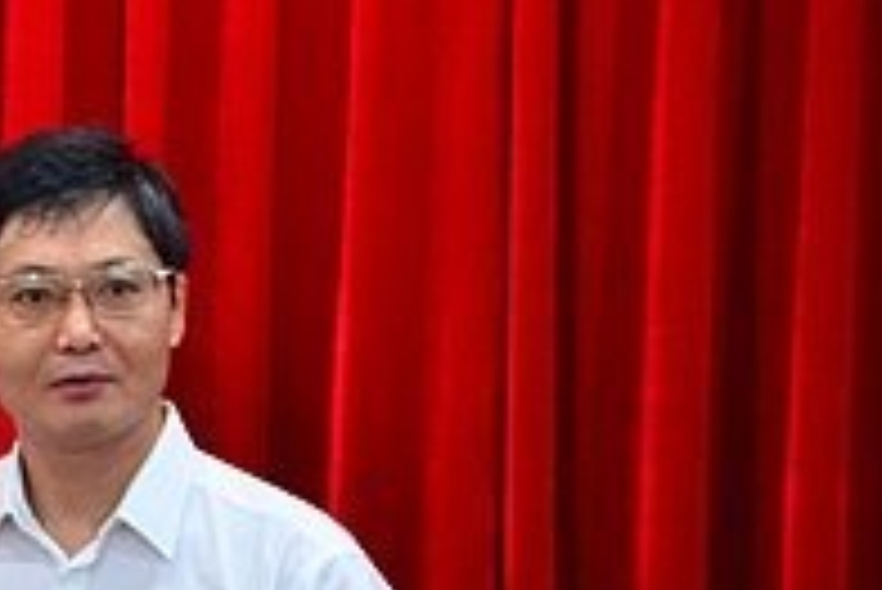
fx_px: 11830
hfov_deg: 4.3
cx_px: -342
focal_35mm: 483
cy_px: 784
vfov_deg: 2.8
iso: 1600
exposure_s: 1/30
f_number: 5.6
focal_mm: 105
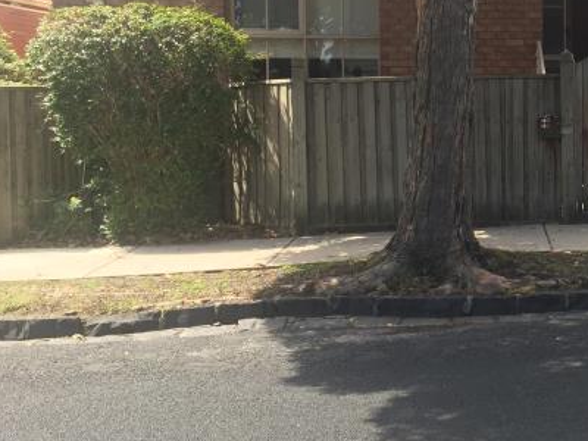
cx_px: 582
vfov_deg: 25.1
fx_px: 985
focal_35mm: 58
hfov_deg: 30.9
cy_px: 141
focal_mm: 4.15
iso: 32
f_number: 2.2
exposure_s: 1/430
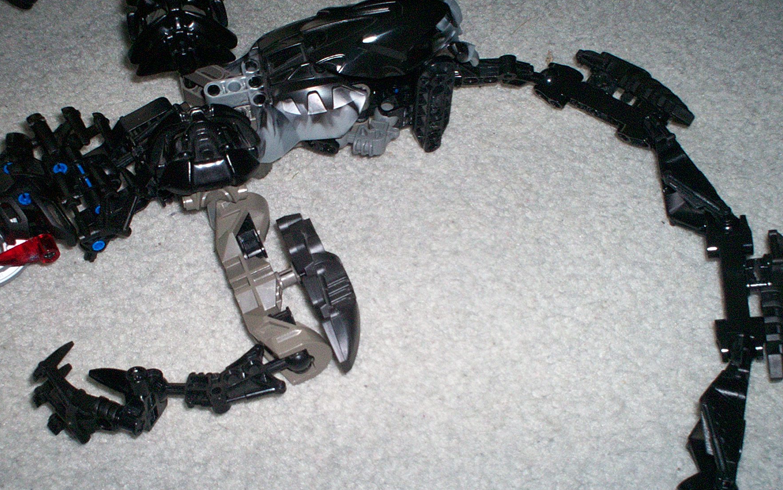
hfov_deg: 40.3
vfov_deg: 25.8
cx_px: 384
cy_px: 287
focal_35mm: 50
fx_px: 1067
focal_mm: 6
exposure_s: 1/60
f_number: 4.5
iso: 140
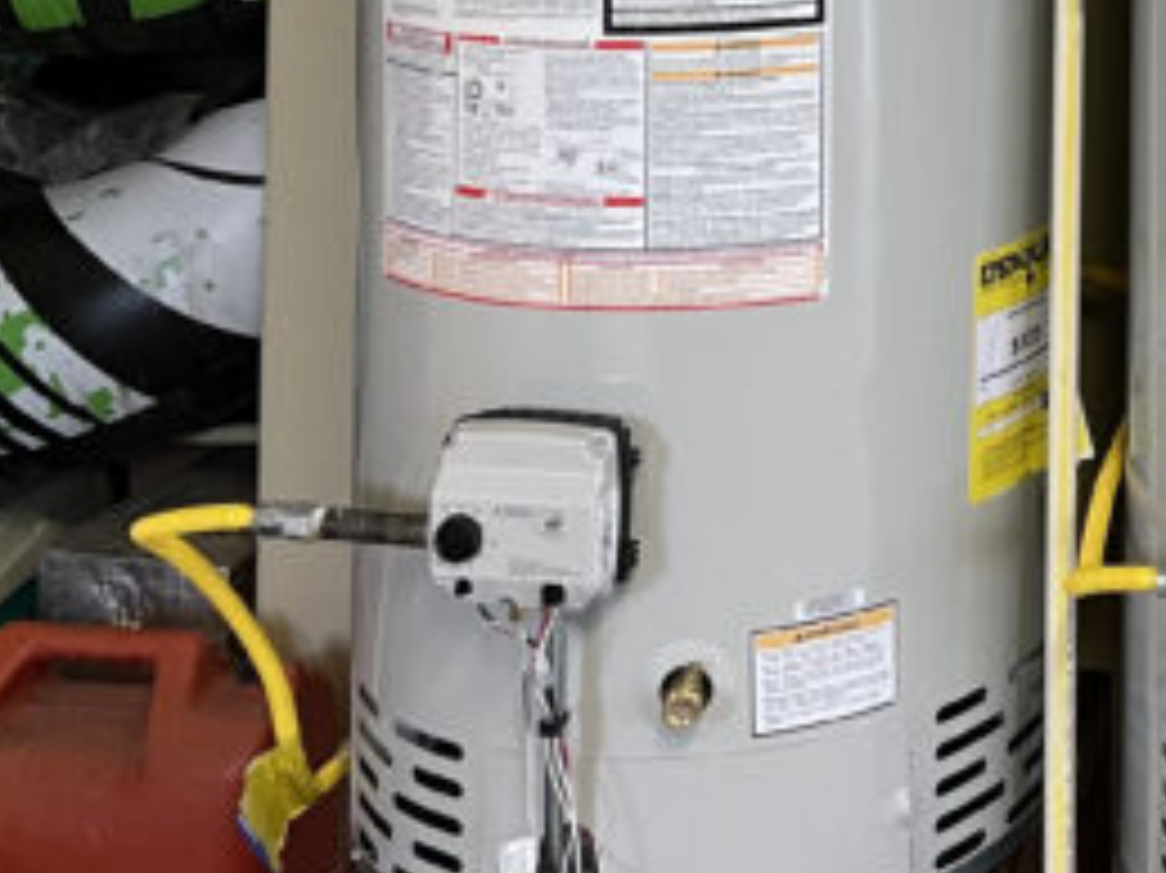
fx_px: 2592
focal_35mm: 77
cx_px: 1373
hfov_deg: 23.3
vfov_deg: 17.4
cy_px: -405
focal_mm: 4.2
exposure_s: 1/60
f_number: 1.6
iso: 250
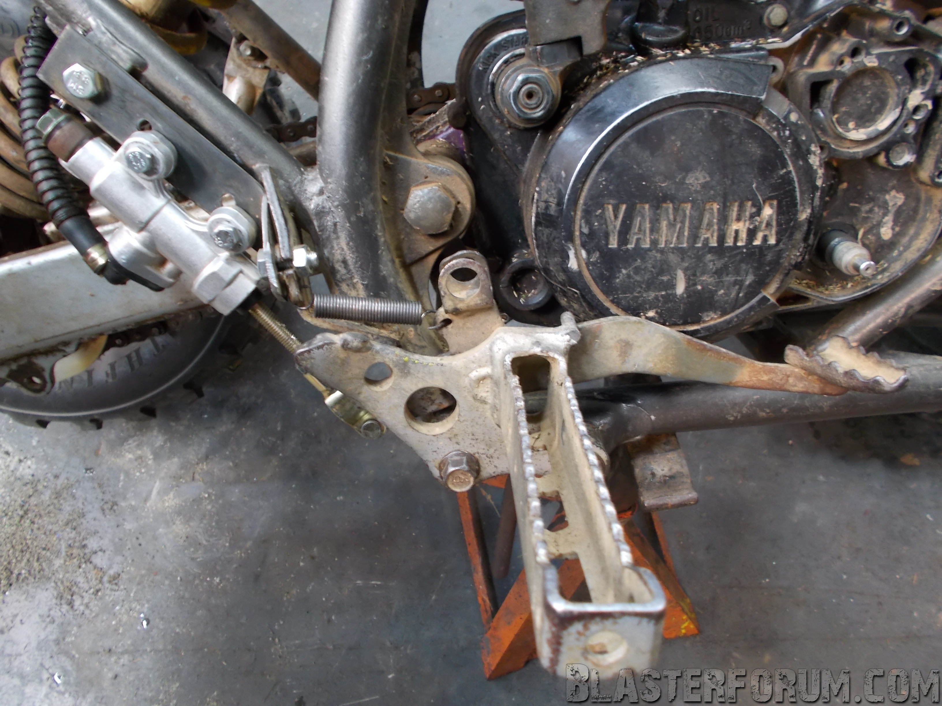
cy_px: 353
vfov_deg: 46.8
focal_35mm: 30
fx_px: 816
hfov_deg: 60.0
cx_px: 471
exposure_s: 1/3
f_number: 3.4
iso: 200
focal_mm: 5.3
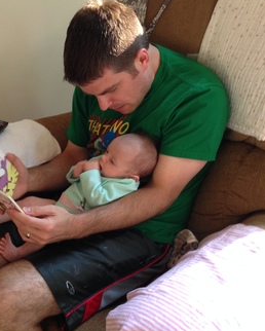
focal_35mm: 48
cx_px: 94
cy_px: 156
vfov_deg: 38.7
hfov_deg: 31.3
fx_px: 470
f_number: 2.4
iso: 100
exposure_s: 1/20
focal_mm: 4.12
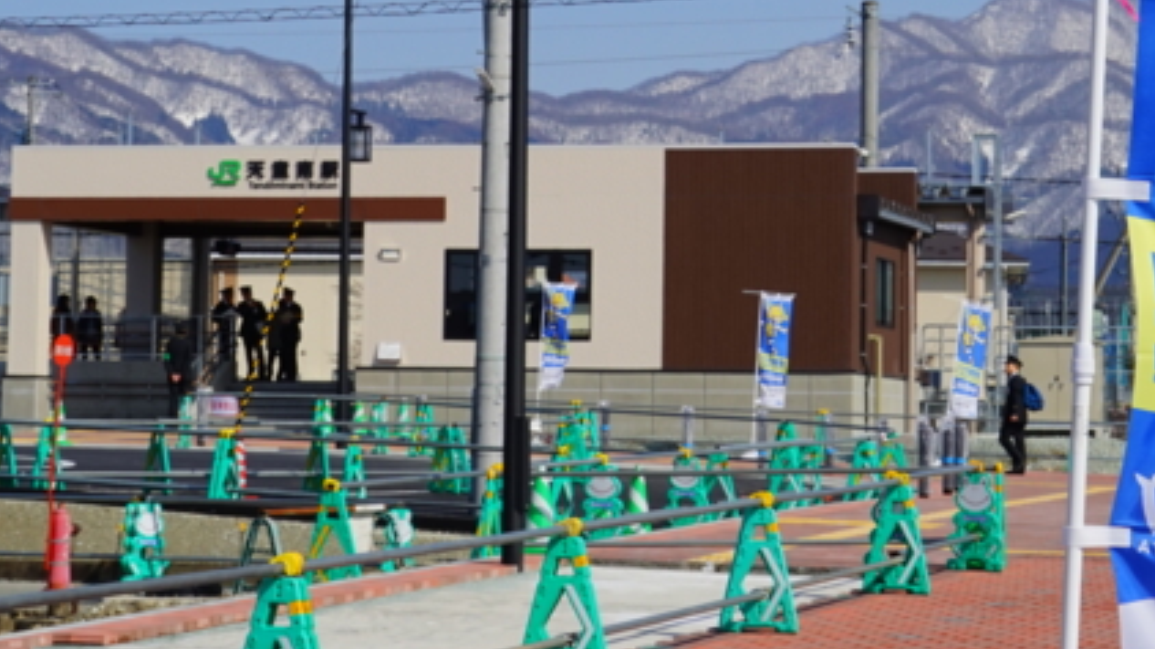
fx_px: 3888
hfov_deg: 16.9
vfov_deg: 9.5
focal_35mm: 127
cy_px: 97
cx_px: 755
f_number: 11
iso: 100
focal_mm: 43
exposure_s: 1/250
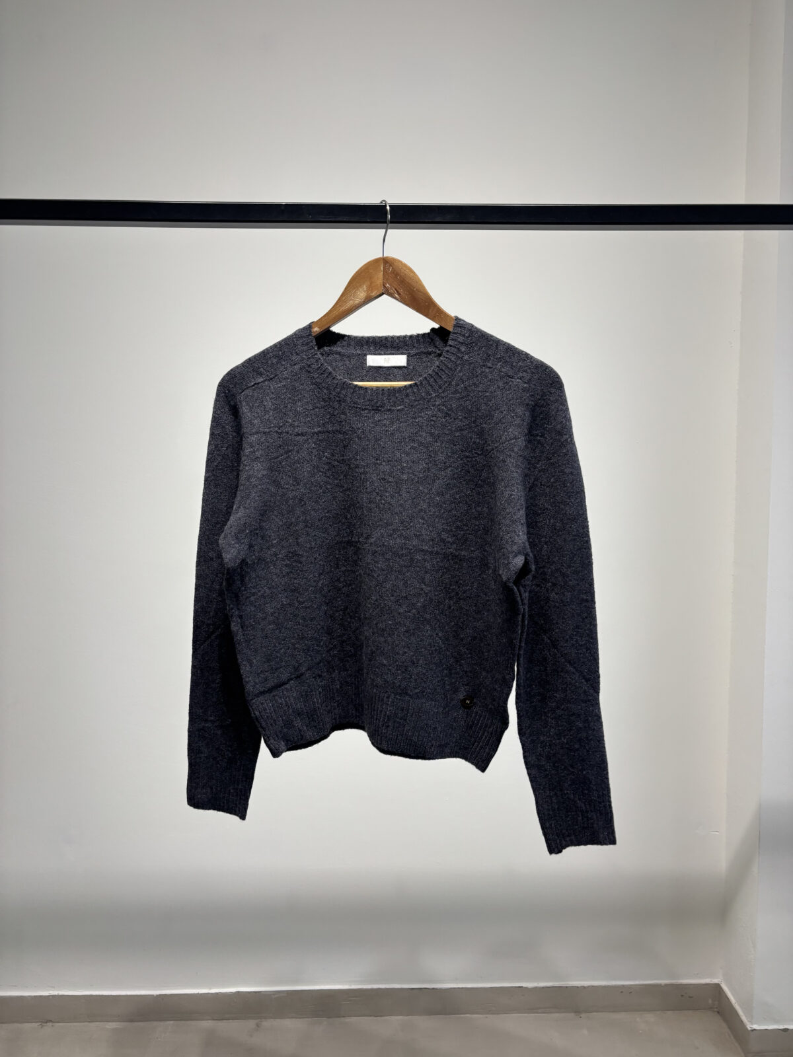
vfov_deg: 67.3
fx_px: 794
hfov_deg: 53.1
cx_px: 396
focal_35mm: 26
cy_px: 528
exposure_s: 1/100
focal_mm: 5.96
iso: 80
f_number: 1.6
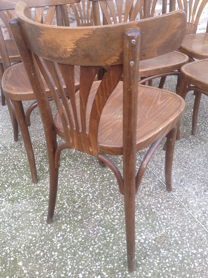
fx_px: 280
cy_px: 139
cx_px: 104
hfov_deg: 40.7
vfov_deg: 52.6
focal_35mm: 35
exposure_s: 1/120
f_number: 2.4
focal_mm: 4.28
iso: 80
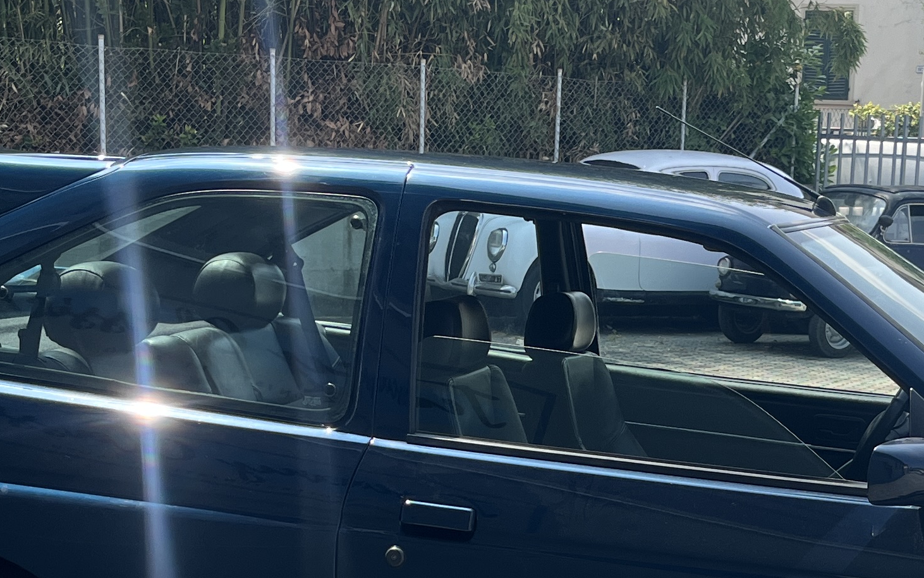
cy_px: 626
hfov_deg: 26.8
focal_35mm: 76
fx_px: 1914
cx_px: 691
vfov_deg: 16.7
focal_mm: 5.1
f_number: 1.6
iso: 50
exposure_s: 1/1339
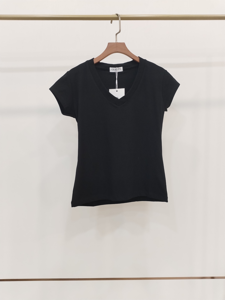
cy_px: 150
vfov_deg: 61.7
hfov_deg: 48.2
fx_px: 251
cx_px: 112
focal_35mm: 29
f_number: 1.8
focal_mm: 4.75
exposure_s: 1/60
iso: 500
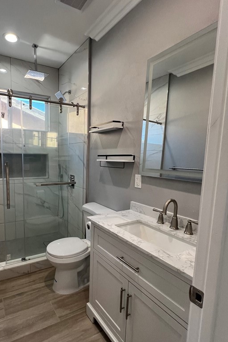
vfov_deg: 89.9
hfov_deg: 65.2
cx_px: 72
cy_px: 183
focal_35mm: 18
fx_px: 171
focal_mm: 1.57
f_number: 1.8
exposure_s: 1/120
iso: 125
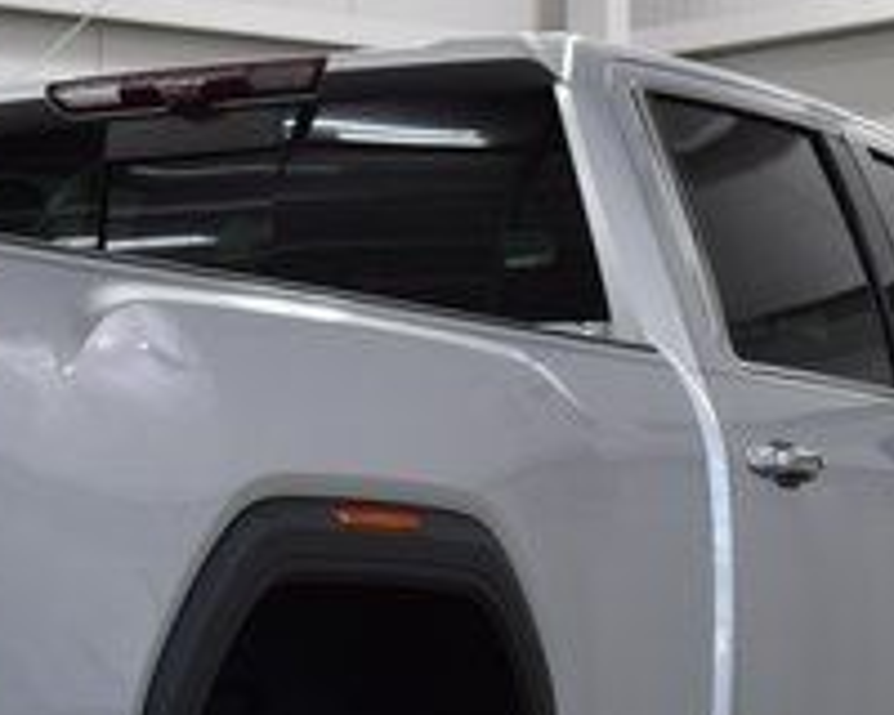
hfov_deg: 12.5
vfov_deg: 10.1
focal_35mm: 153
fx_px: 4048
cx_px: 76
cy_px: 628
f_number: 6.3
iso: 400
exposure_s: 1/20
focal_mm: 34
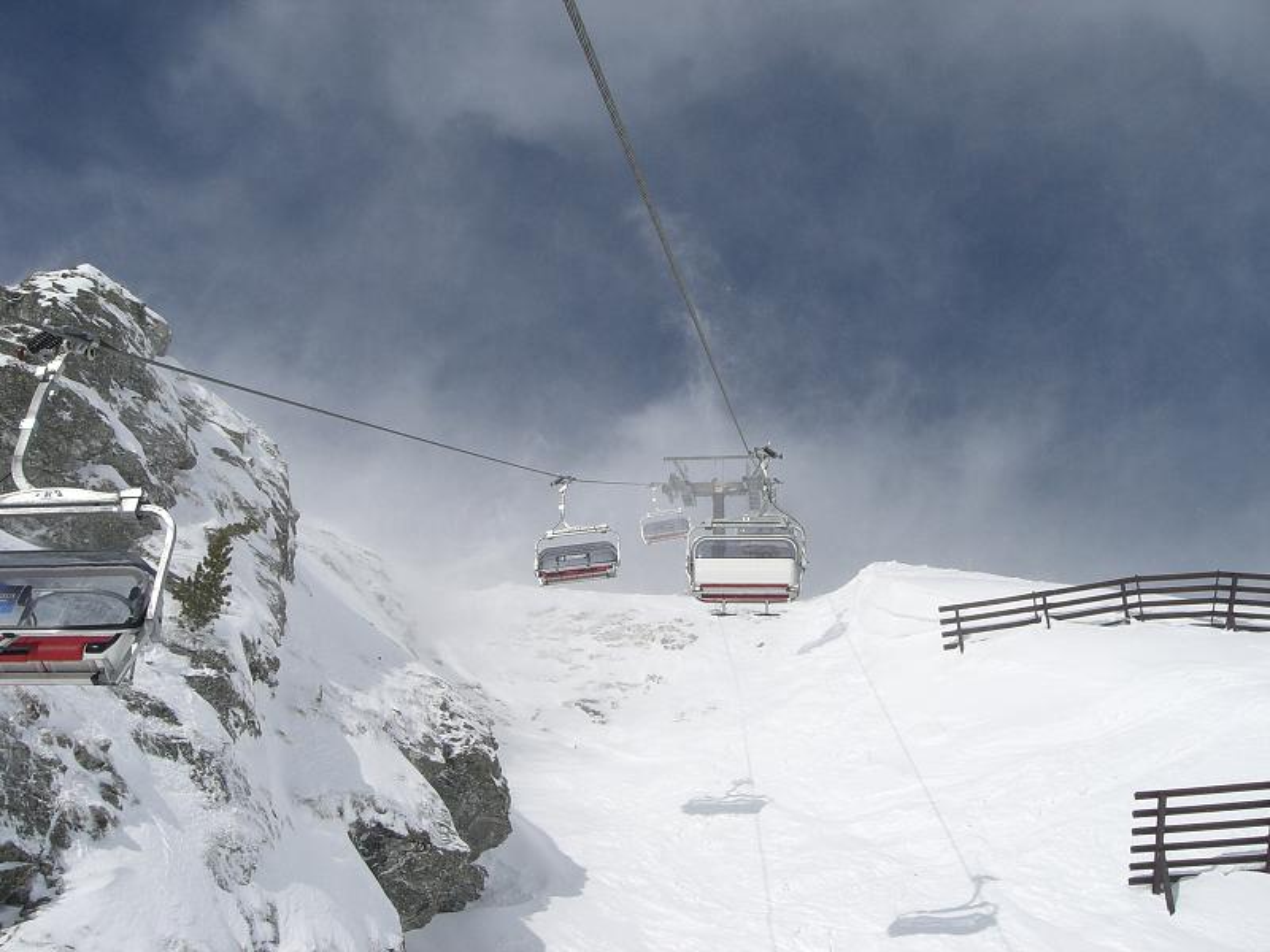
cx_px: 635
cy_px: 476
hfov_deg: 49.0
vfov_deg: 37.7
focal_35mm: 38
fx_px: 1394
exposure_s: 1/2000
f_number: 4.4
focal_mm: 6.3
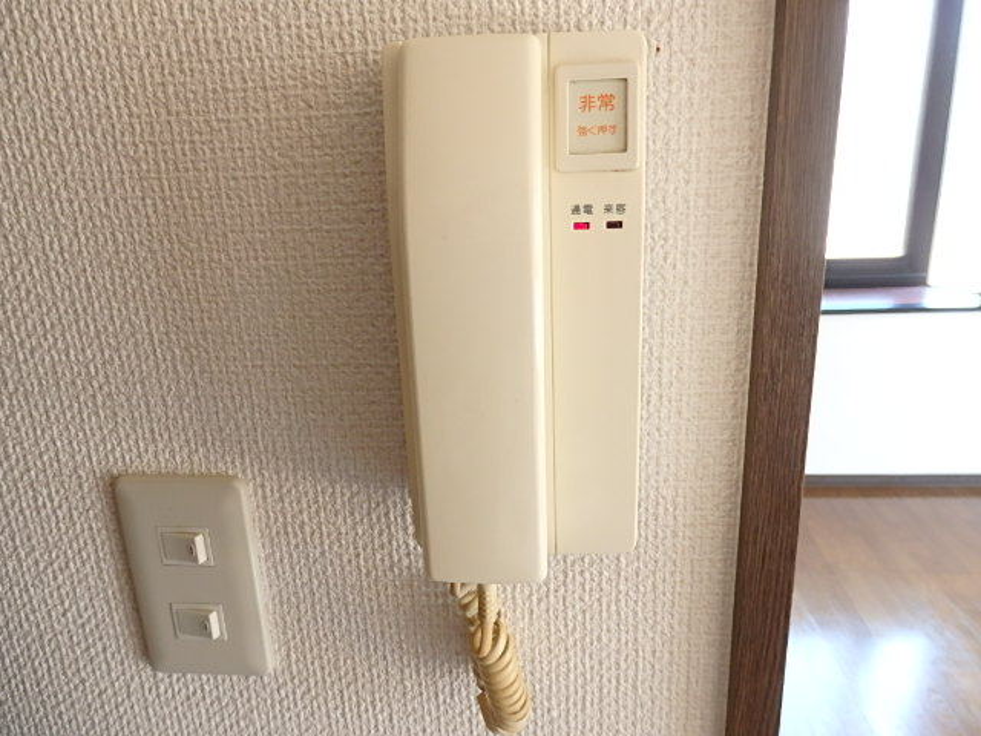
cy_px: 368
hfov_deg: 69.4
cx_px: 490
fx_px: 708
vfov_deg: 54.9
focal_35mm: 25
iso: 400
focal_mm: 4.5
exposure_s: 1/30
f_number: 3
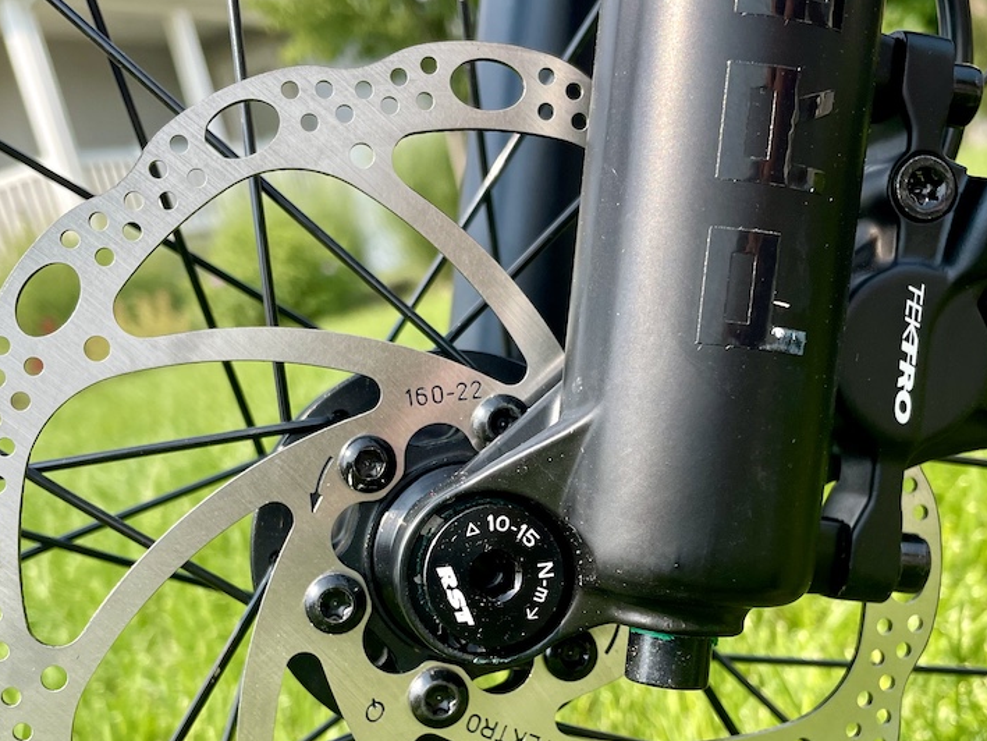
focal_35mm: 44
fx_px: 1255
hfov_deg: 42.9
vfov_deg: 32.6
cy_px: 492
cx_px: 493
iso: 32
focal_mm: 4.2
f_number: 1.6
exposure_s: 1/1114
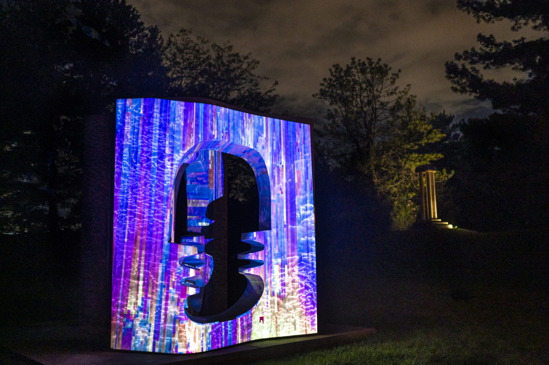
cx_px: 274
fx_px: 533
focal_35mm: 35
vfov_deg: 37.8
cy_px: 182
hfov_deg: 54.5
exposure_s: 1/80
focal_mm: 35
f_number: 1.4
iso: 2000
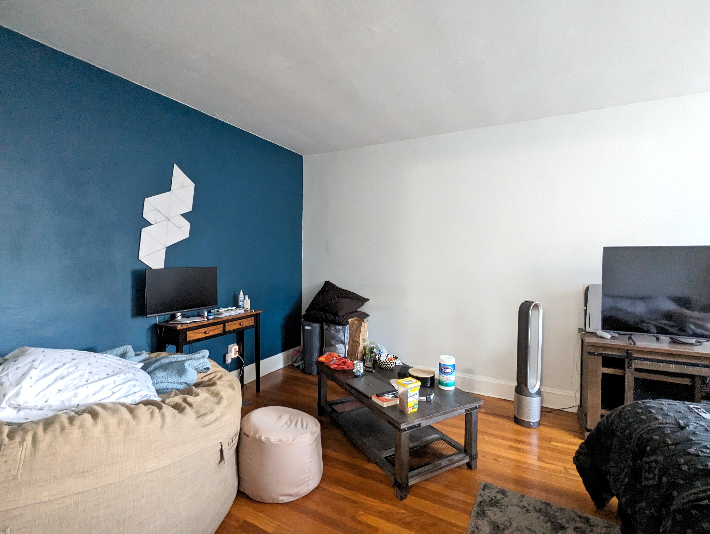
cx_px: 355
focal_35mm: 16
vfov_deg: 78.2
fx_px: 329
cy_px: 267
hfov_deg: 94.4
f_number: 2.2
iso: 608
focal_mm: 2.35
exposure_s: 1/23.8
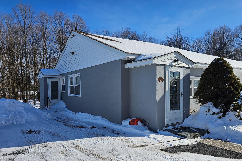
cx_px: 120
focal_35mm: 25
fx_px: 168
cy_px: 94
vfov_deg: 51.0
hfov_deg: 71.5
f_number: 1.7
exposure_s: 1/1354
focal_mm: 6.3
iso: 10
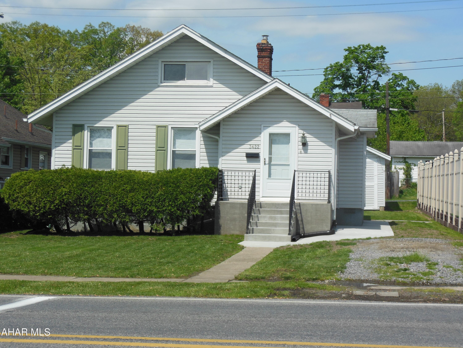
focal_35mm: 66
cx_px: 232
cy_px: 174
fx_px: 883
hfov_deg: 29.4
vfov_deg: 22.3
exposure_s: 1/1250
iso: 125
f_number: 4.3
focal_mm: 11.7
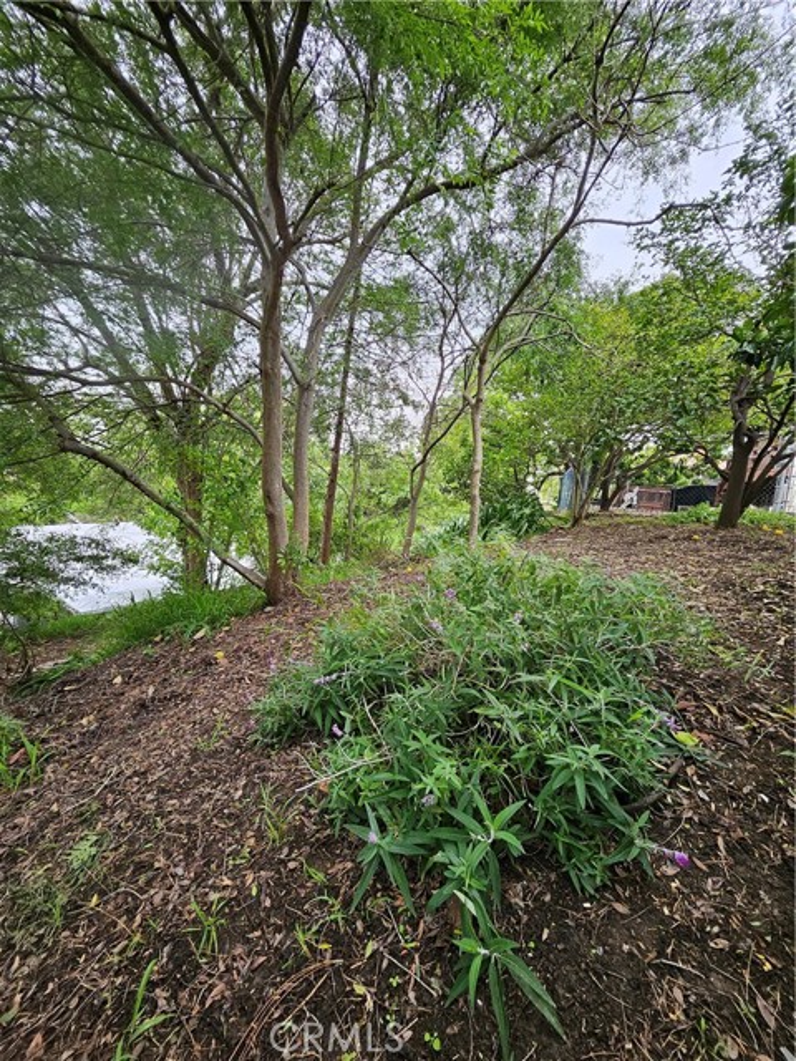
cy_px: 530
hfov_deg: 89.9
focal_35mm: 13
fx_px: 399
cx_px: 398
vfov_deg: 106.2
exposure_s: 1/120
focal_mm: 1.74
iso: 40
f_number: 2.2
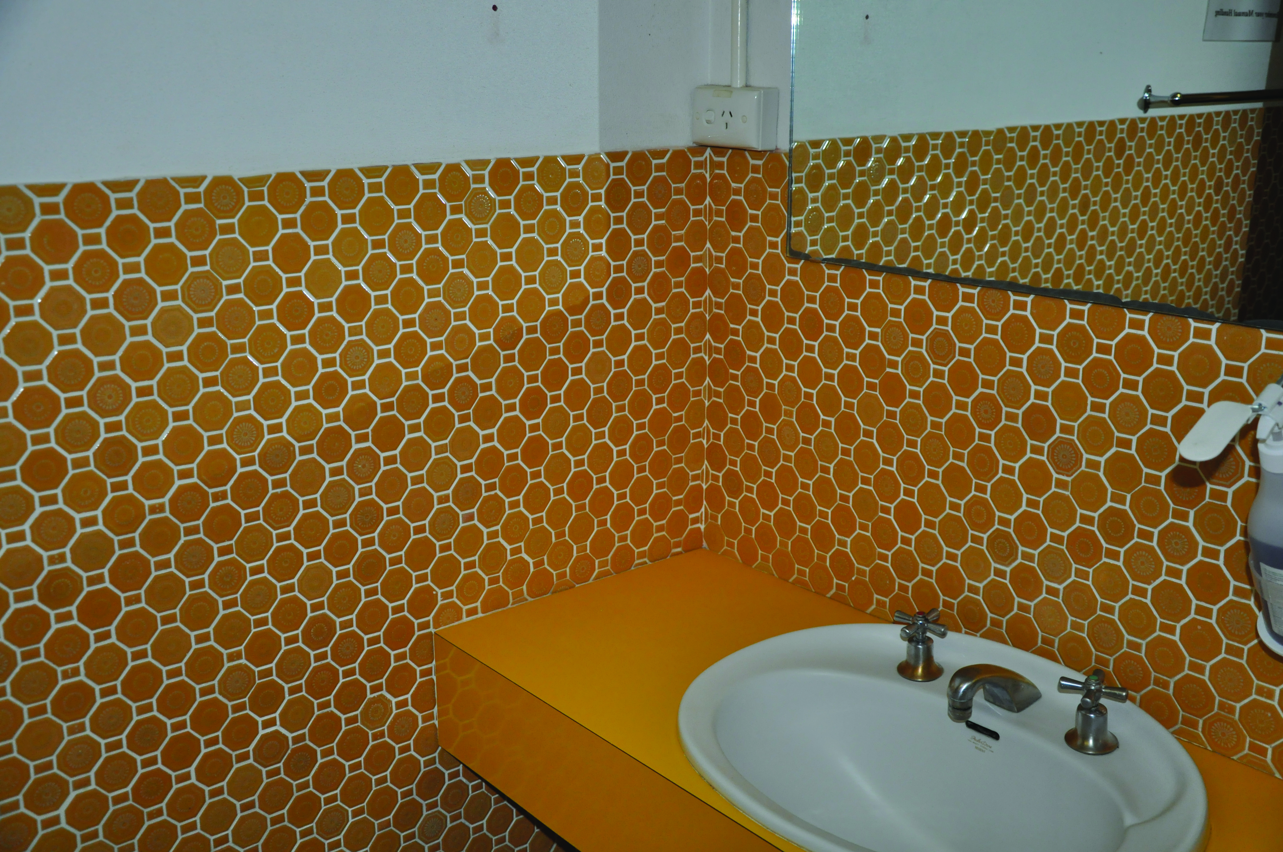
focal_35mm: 38
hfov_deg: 51.3
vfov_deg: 35.4
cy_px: 426
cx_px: 642
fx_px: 1335
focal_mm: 25
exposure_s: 1/60
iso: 800
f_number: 4
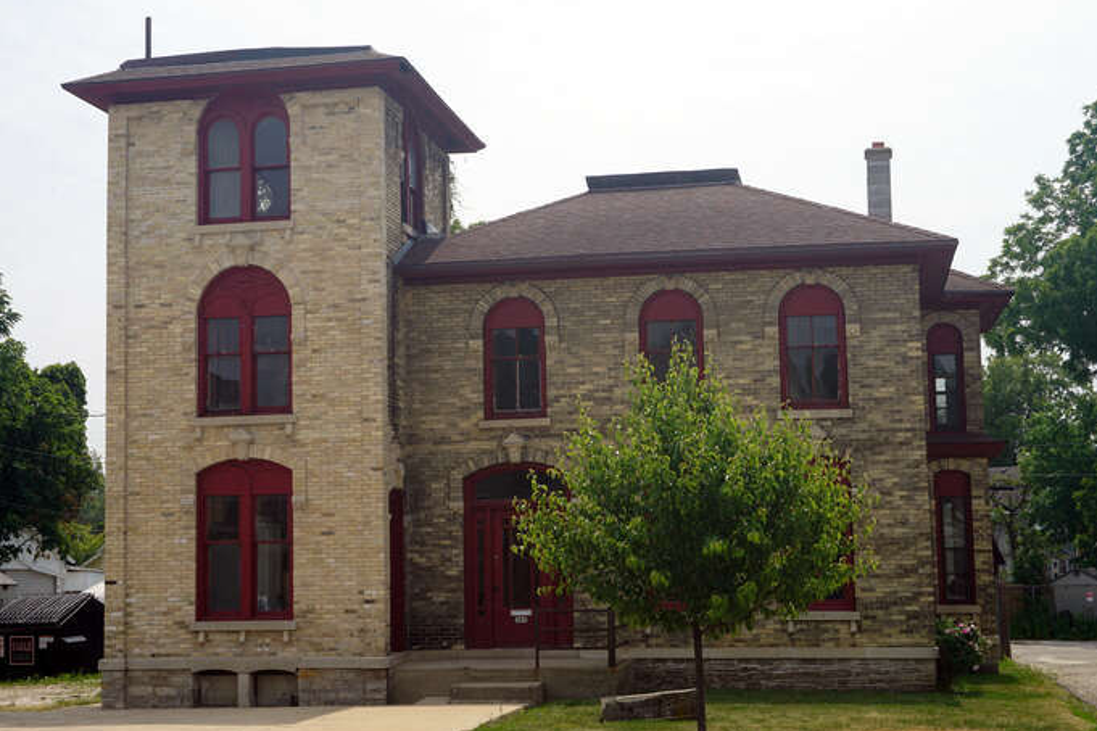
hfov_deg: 36.5
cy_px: 371
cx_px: 541
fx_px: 1663
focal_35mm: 55
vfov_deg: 24.8
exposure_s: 1/160
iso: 100
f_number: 11
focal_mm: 31
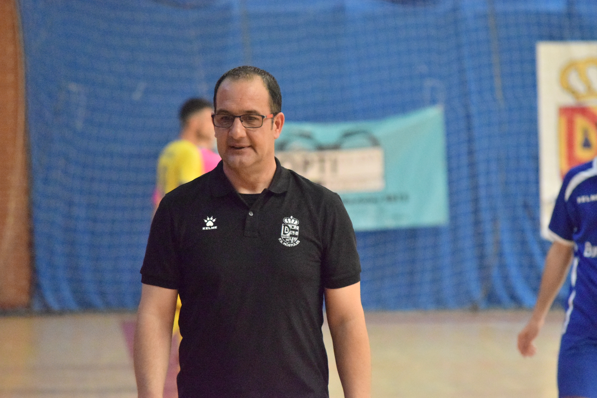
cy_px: 199
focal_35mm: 285
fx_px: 4726
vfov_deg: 4.8
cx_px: 298
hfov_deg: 7.2
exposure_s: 1/1250
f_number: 5.6
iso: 12800
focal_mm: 190
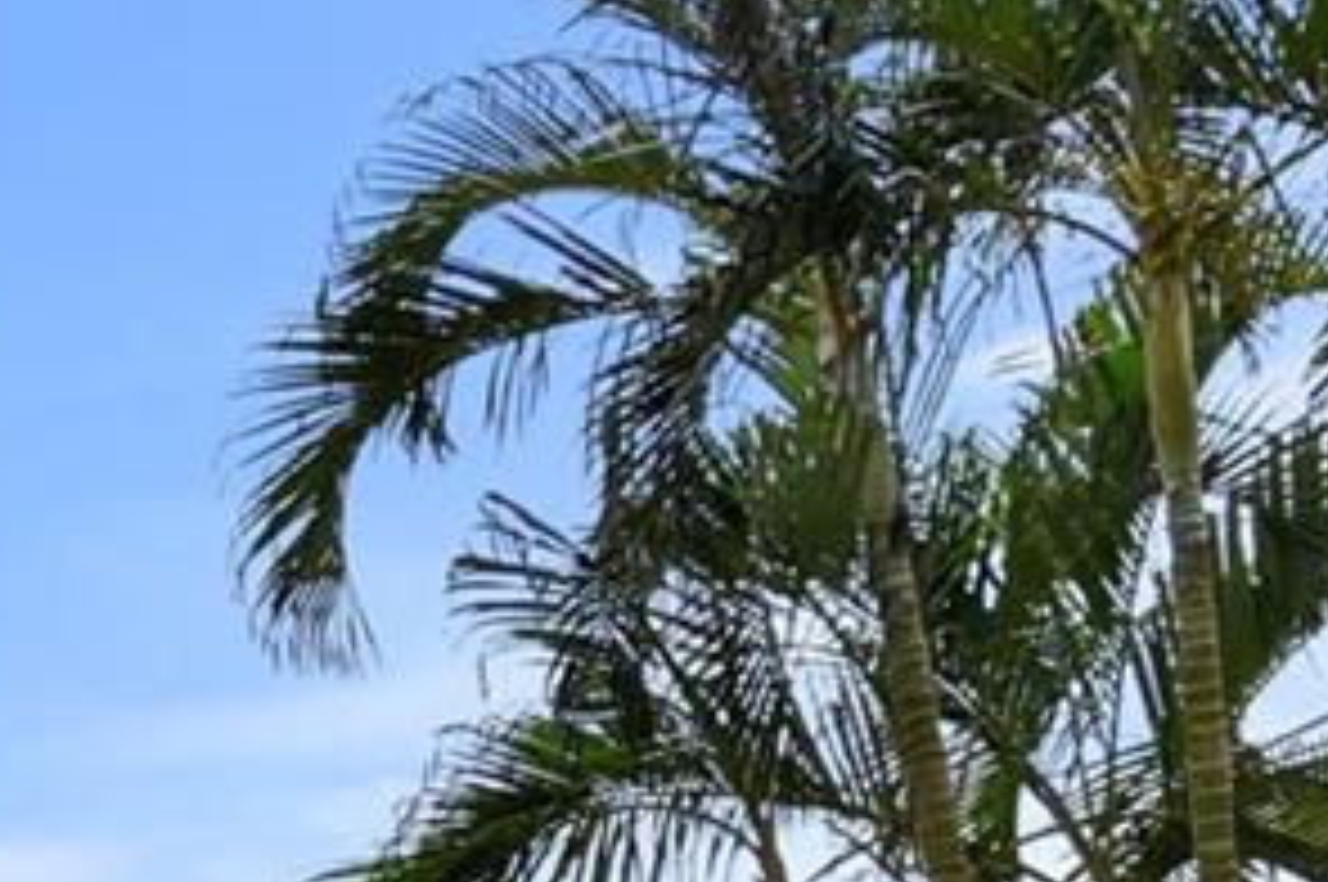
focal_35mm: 114
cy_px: 1890
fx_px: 4201
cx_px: -999
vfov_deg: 10.7
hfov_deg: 15.6
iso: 100
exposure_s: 1/320
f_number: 7.1
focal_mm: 14
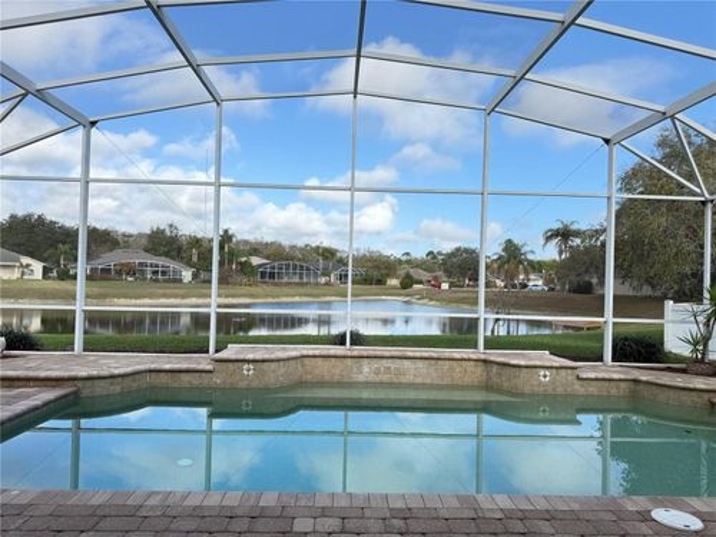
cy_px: 268
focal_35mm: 24
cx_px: 358
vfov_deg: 56.8
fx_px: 496
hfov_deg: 71.6
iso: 80
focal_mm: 6.76
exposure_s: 1/1091
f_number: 1.78
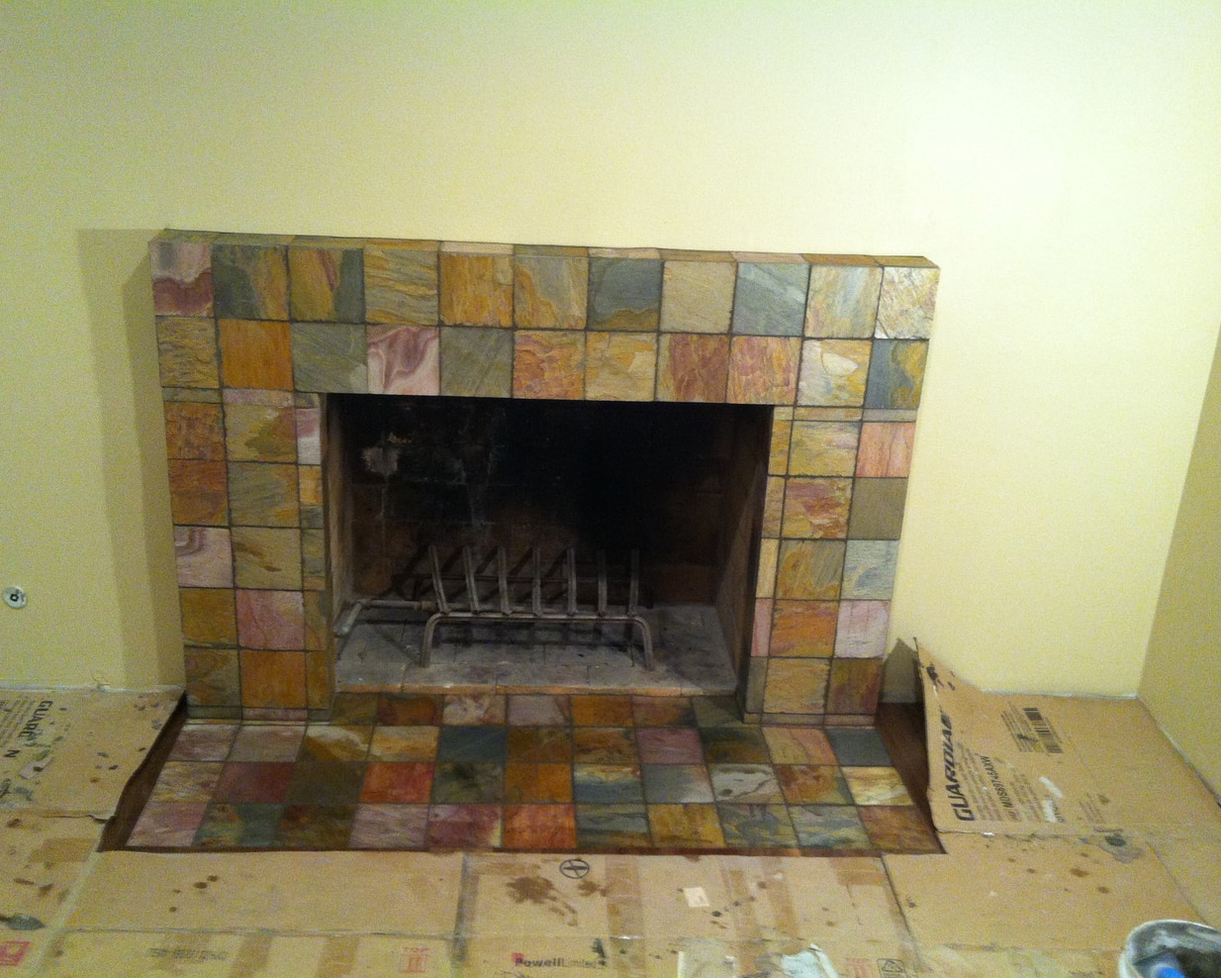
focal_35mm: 37
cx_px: 592
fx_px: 1337
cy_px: 491
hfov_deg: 49.1
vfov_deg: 40.2
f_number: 2.8
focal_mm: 3.85
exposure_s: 1/15
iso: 250
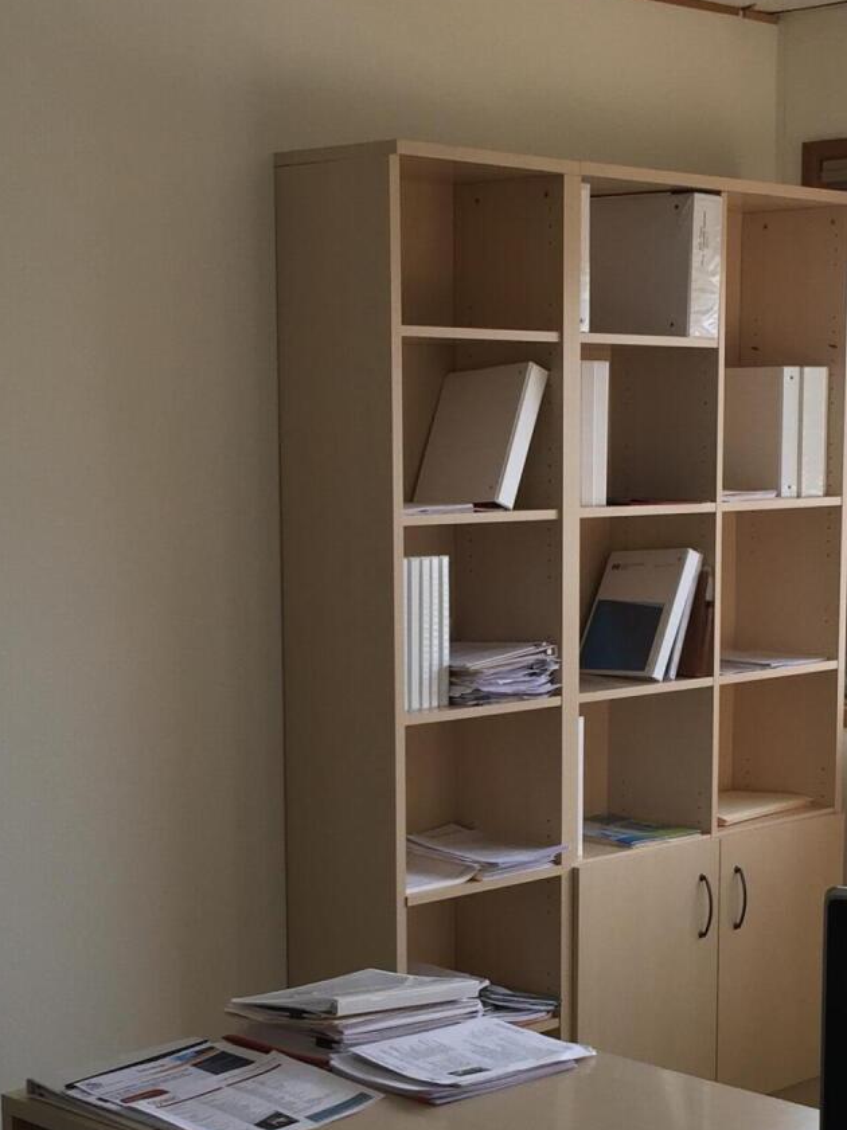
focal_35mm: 69
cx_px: 501
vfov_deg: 27.9
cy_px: 809
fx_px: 2253
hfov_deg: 21.3
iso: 50
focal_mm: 4.15
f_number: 2.2
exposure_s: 1/120
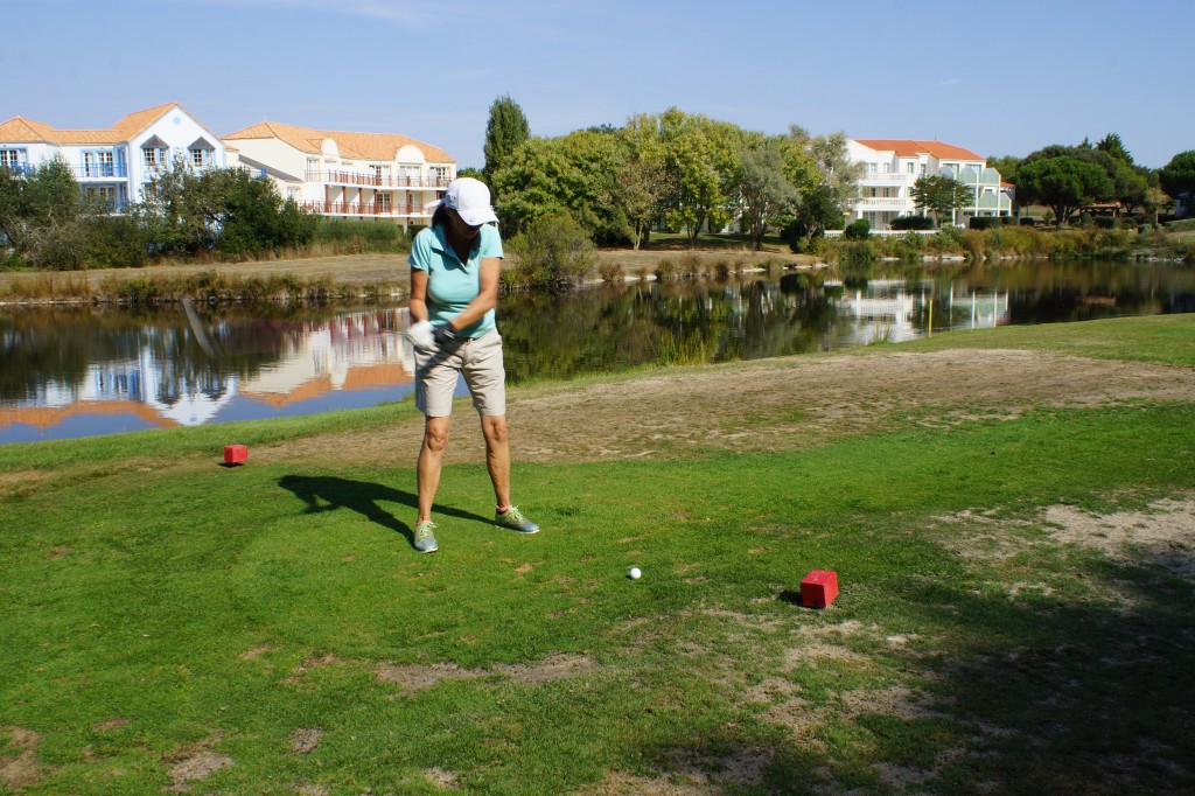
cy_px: 398
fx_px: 1095
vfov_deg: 39.9
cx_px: 598
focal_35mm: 33
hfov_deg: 57.2
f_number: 13
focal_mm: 22
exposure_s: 1/125
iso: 100
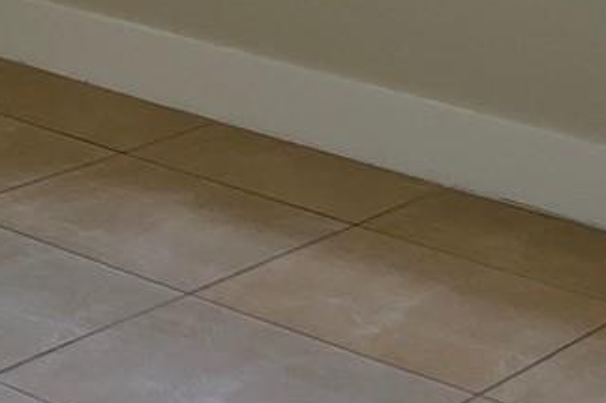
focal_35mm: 134
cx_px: -281
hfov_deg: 14.4
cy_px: -277
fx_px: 2254
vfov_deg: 9.8
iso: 80
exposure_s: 1/121
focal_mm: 5.7
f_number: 1.5
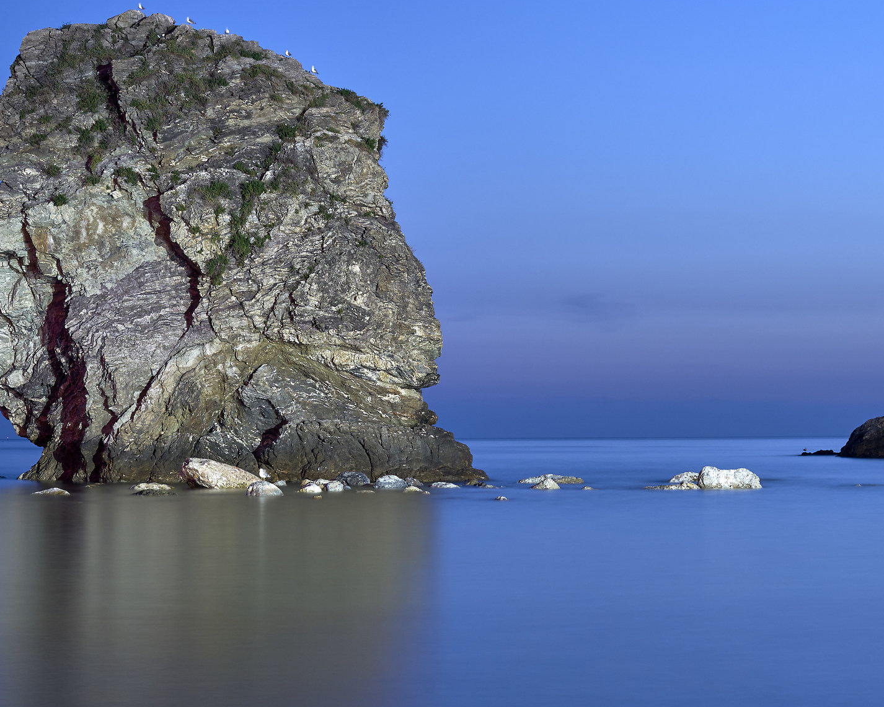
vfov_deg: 19.4
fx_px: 2066
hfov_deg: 24.1
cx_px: 387
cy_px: 254
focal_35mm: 79
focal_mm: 50
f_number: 11
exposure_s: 25
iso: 100
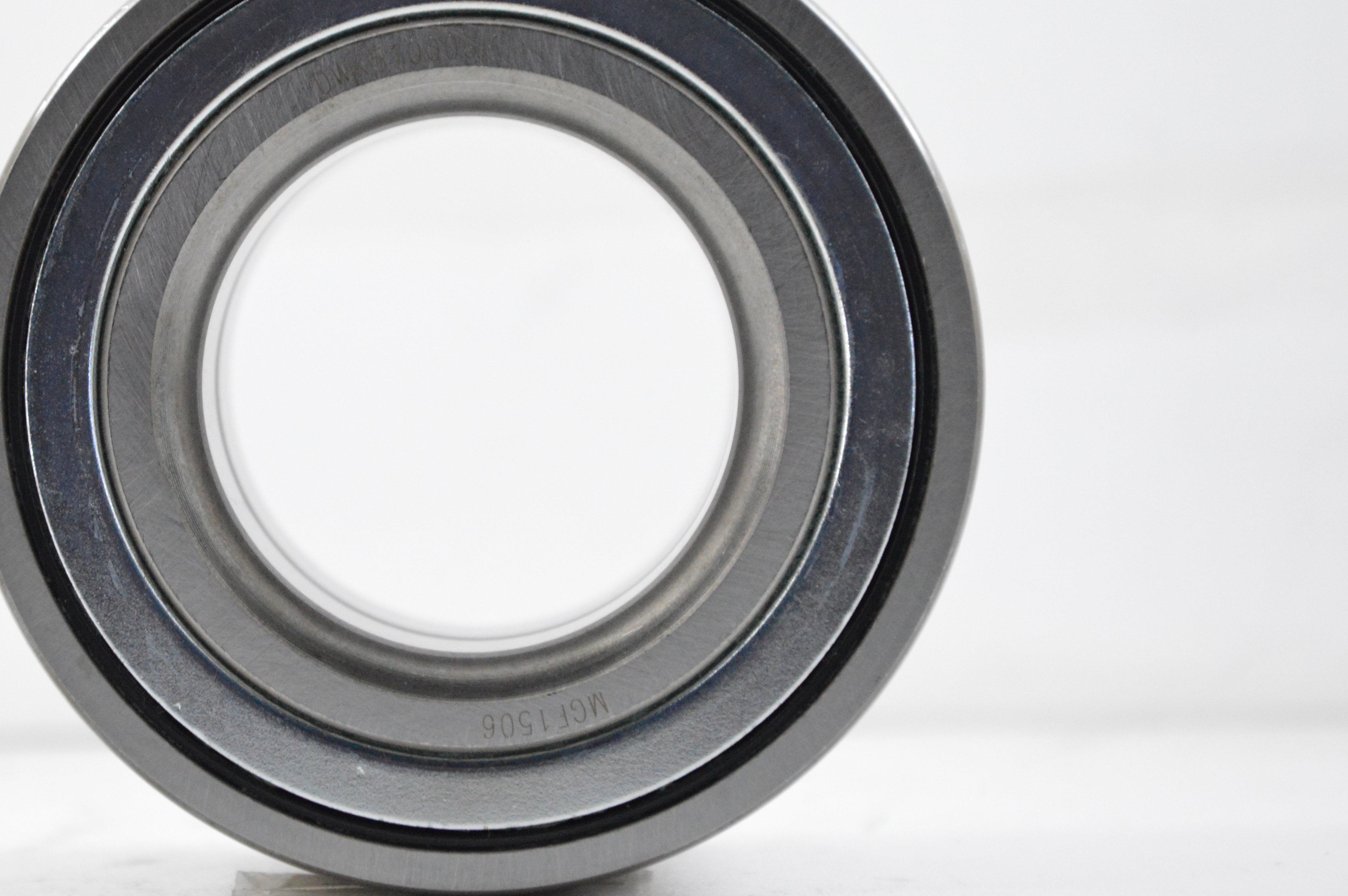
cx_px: 455
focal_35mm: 210
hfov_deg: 9.8
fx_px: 7844
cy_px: 383
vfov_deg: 6.5
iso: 3200
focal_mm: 105
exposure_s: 1/100
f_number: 7.1
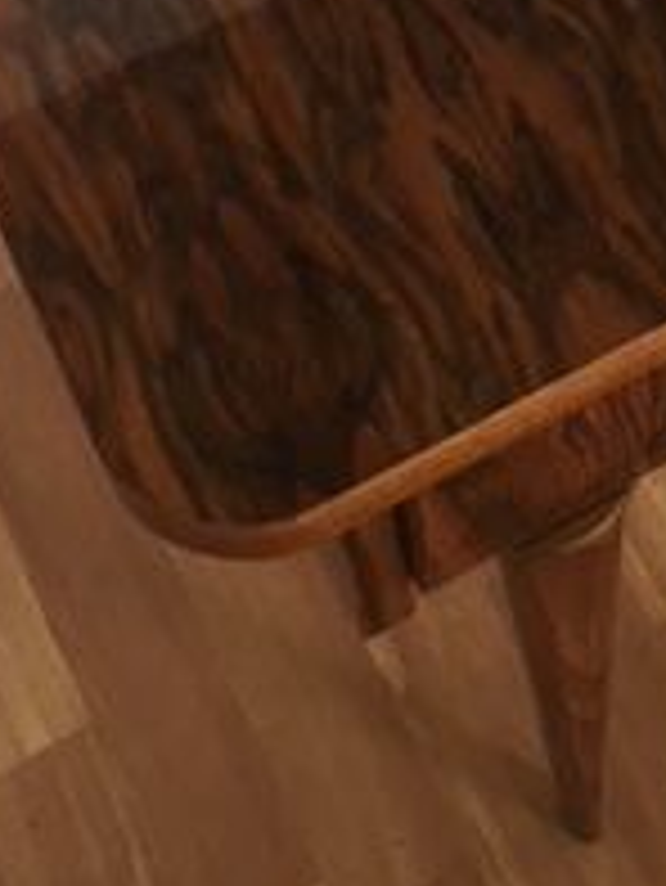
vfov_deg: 19.5
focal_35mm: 94
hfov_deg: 15.3
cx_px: 729
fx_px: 2409
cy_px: -216
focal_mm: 4.15
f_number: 2.2
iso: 25
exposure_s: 1/33
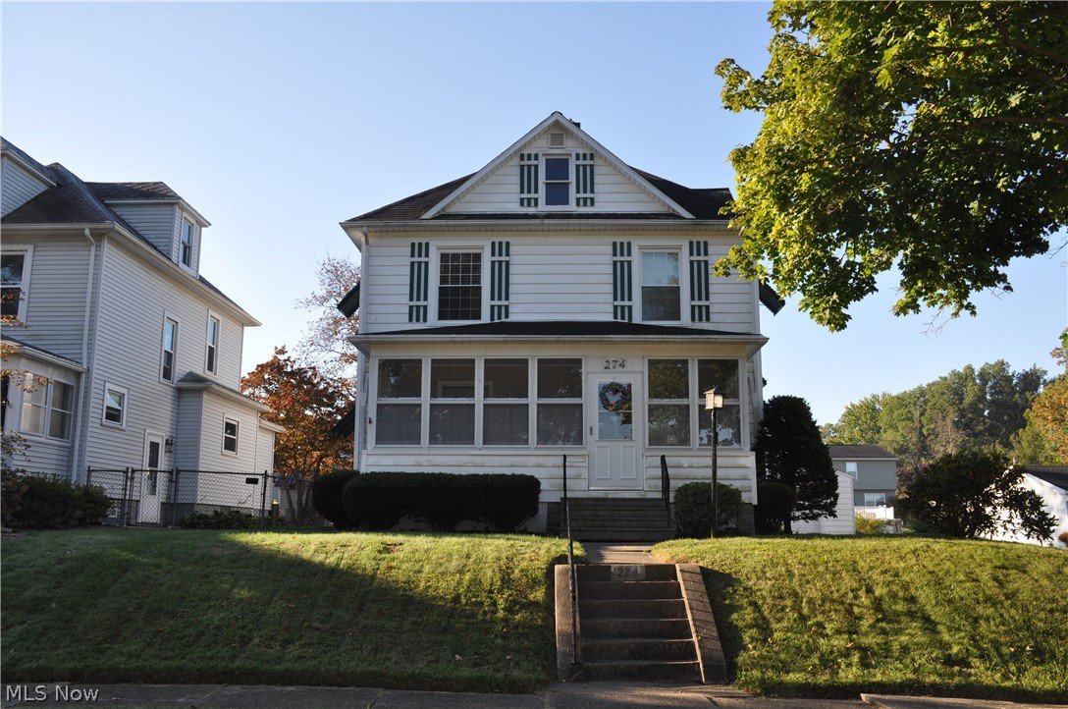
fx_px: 889
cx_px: 534
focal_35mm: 30
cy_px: 354
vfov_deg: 43.5
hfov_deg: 62.0
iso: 200
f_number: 7.1
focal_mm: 20
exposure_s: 1/200
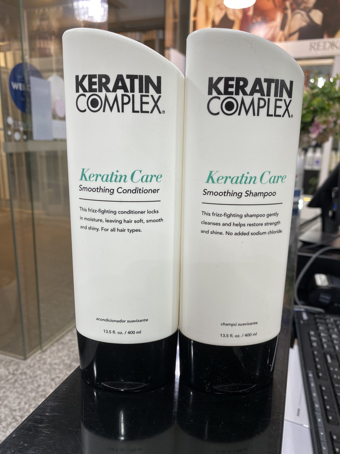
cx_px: 170
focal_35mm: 26
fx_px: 340
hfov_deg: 53.1
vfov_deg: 67.3
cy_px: 227
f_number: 1.8
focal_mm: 4.25
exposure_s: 1/100
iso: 64
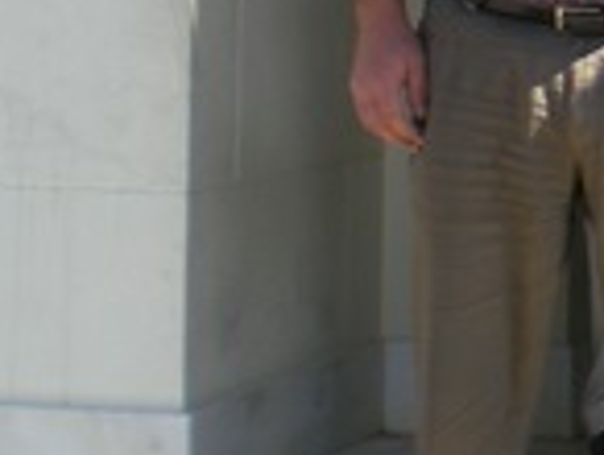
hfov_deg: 11.0
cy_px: -271
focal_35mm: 170
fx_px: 2971
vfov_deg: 8.5
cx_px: 995
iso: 50
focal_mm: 6.3
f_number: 4.6
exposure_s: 1/162
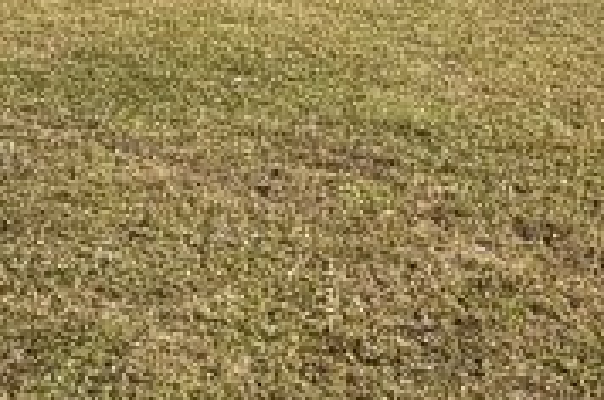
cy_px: -342
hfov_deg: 24.2
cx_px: 373
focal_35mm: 84
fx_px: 1407
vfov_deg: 14.2
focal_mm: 2.22
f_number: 2.2
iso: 20
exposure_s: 1/770
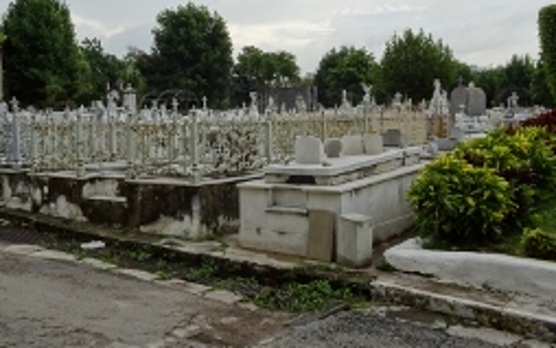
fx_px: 606
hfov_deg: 48.8
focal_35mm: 40
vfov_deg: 31.9
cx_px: 212
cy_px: 142
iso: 80
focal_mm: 4.1
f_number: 3.5
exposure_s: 1/320
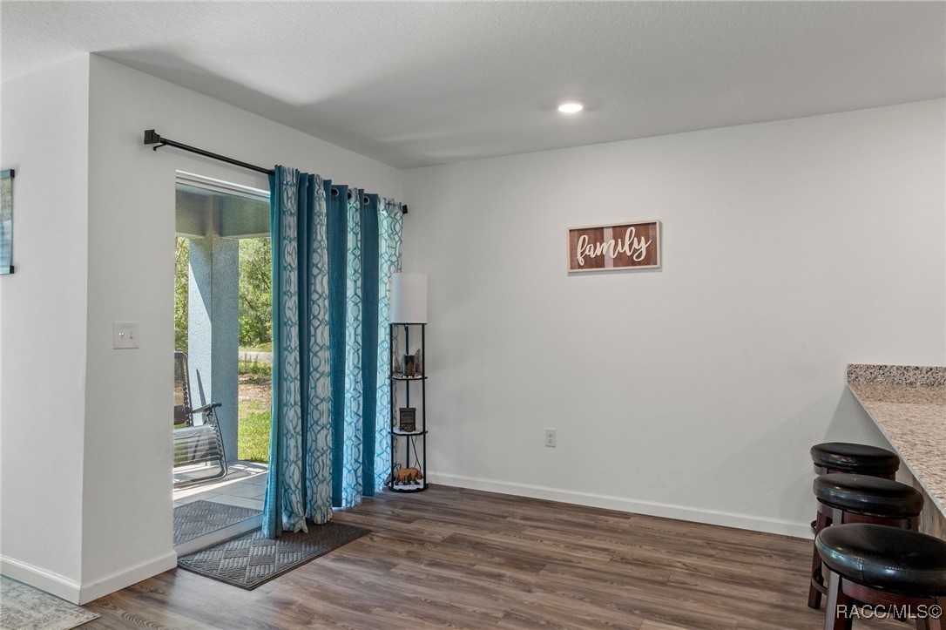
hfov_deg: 77.3
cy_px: 315
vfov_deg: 56.1
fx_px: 591
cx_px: 473
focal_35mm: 22
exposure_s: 1/1.43
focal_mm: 15
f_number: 8
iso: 320
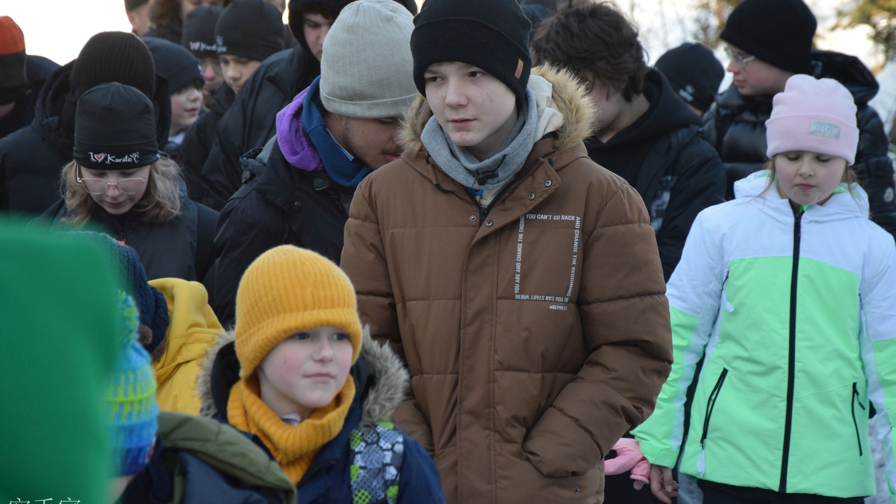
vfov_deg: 6.4
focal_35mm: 190
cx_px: 450
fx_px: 4505
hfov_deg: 11.4
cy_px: 206
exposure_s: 1/500
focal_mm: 105
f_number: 5.6
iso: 1250
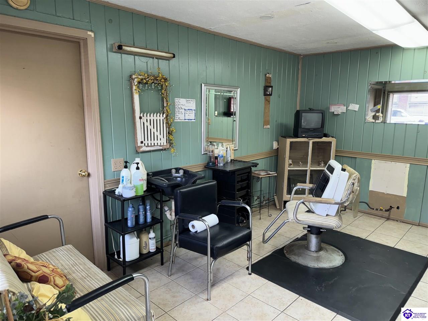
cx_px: 214
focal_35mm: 24
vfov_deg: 56.8
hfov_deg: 71.6
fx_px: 297
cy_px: 160
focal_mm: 6.76
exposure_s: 1/120
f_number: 1.78
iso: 160
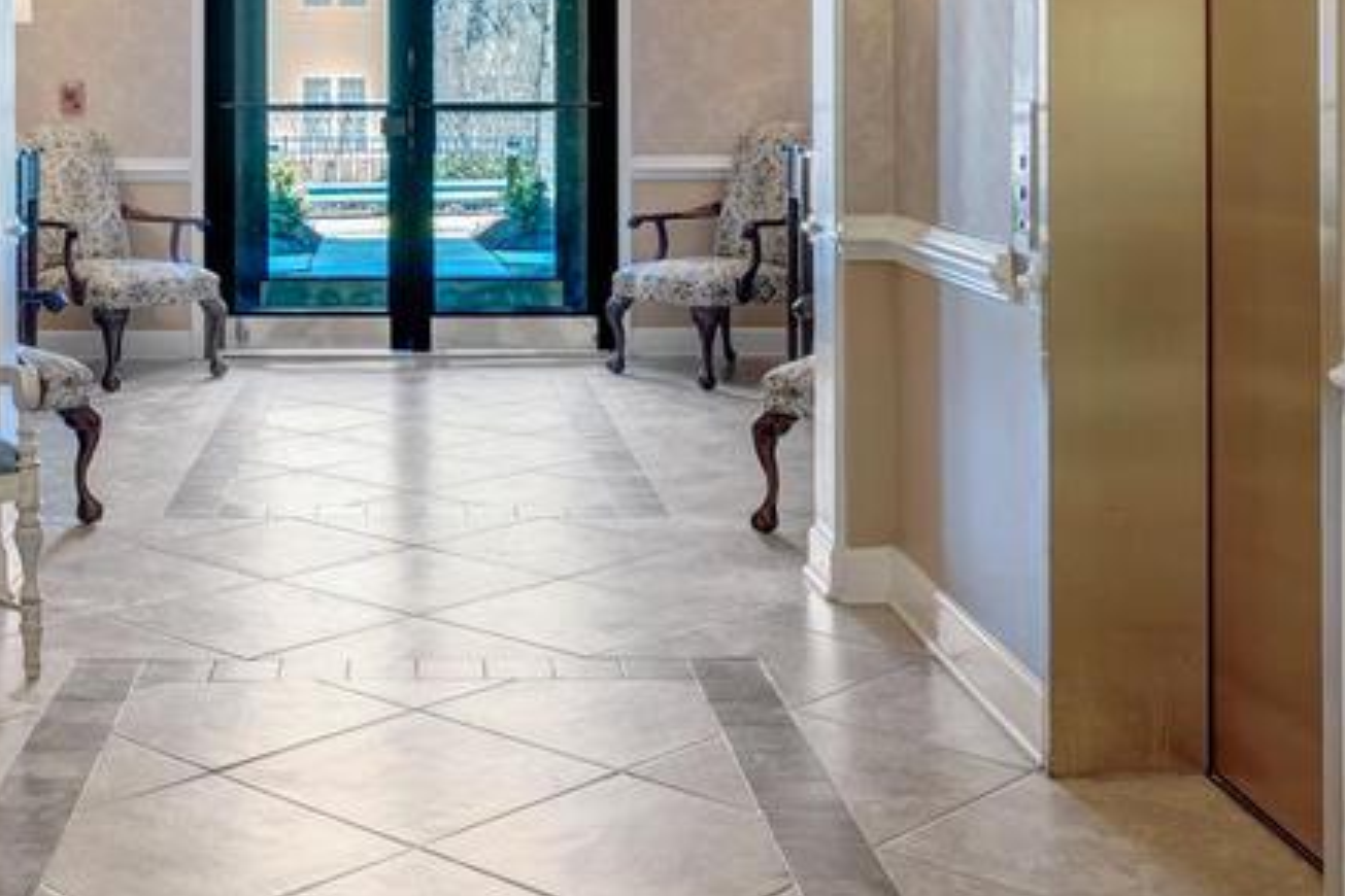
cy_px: 133
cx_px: 411
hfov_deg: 37.0
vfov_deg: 24.9
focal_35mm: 53
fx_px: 1980
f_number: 8
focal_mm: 16
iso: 1250
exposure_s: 1/15
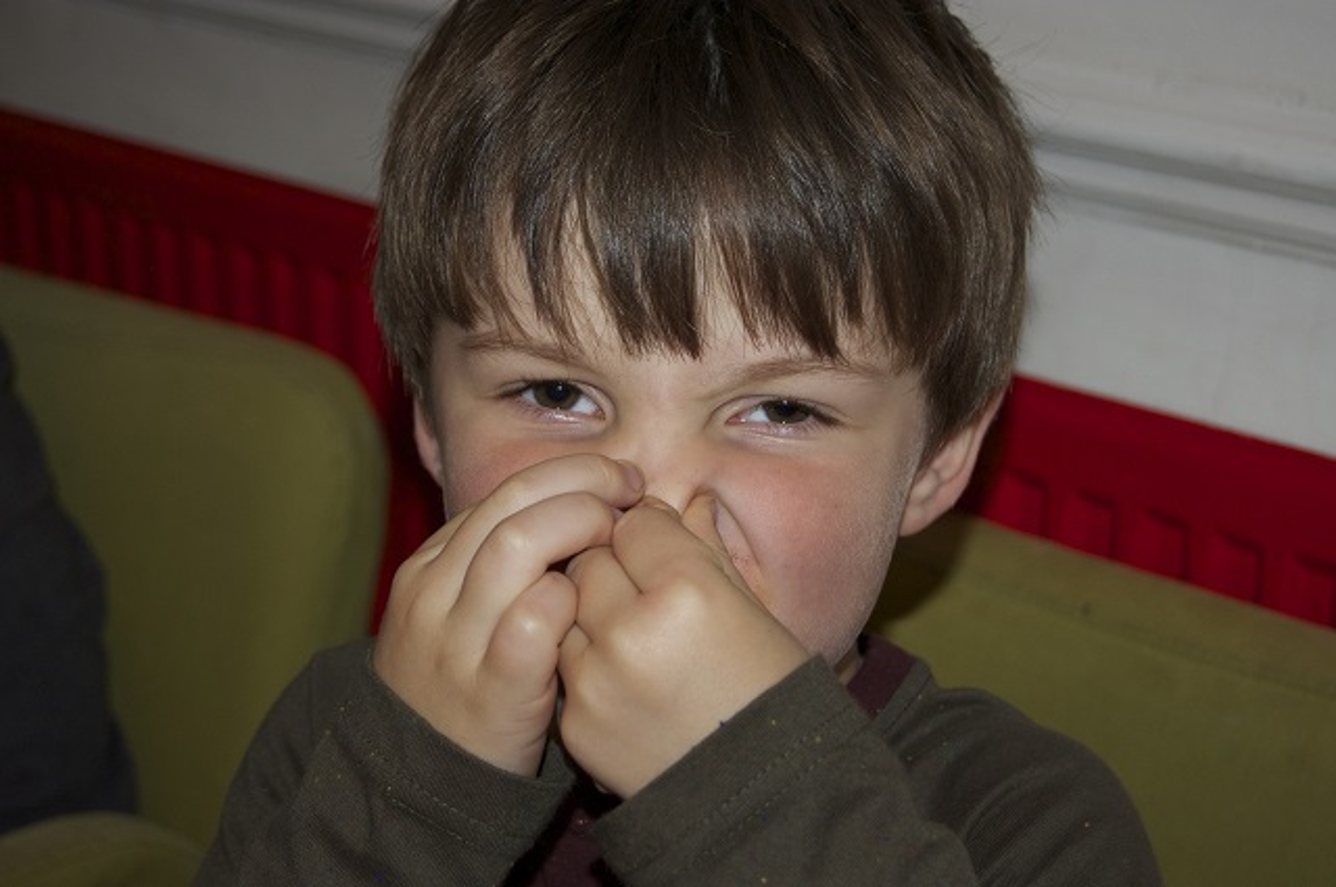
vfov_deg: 18.9
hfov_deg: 28.1
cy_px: 444
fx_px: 2669
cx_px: 668
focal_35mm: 72
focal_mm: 48
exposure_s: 1/60
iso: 400
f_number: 5.6
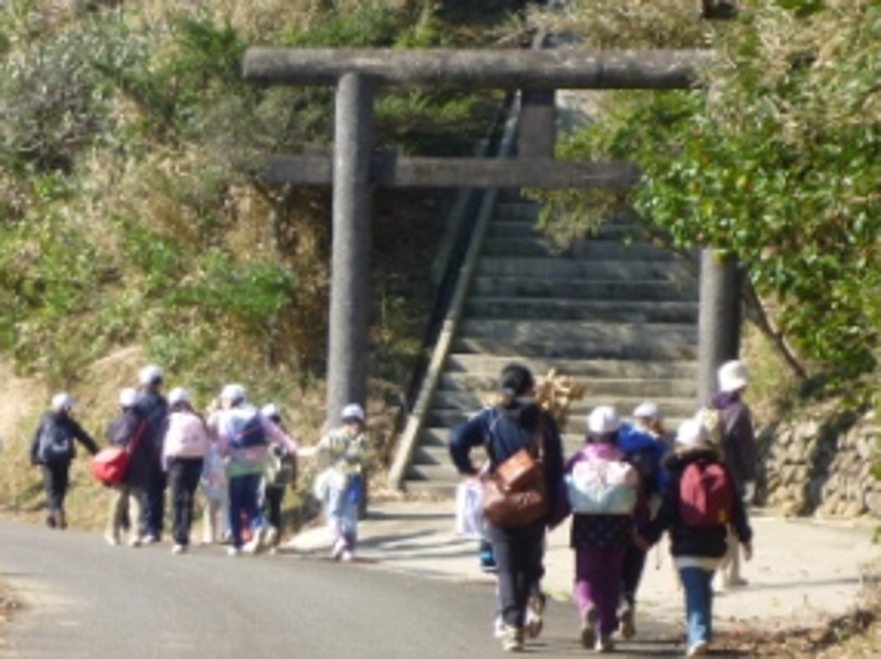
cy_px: 450
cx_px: 228
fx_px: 4984
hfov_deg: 10.1
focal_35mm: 196
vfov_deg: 7.6
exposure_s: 1/125
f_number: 5.9
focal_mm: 22.5
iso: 100
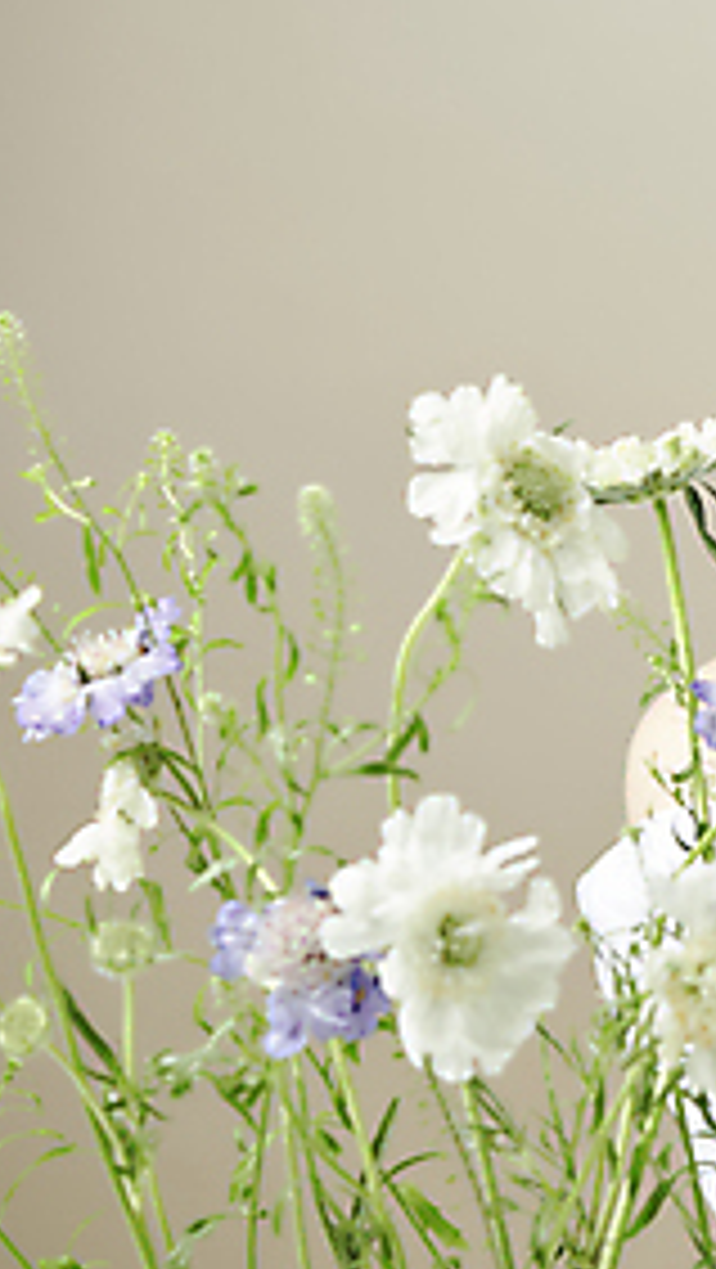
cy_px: 454
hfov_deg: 5.2
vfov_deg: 9.2
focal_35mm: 234
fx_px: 7884
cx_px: 1121
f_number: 7.1
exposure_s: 1/125
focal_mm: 105
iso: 64
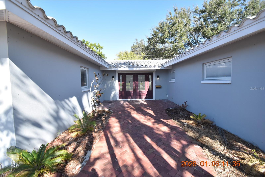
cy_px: 88
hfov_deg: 100.4
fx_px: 110
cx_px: 132
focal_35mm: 15
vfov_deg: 77.3
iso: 800
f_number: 3.5
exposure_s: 1/3000
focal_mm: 10
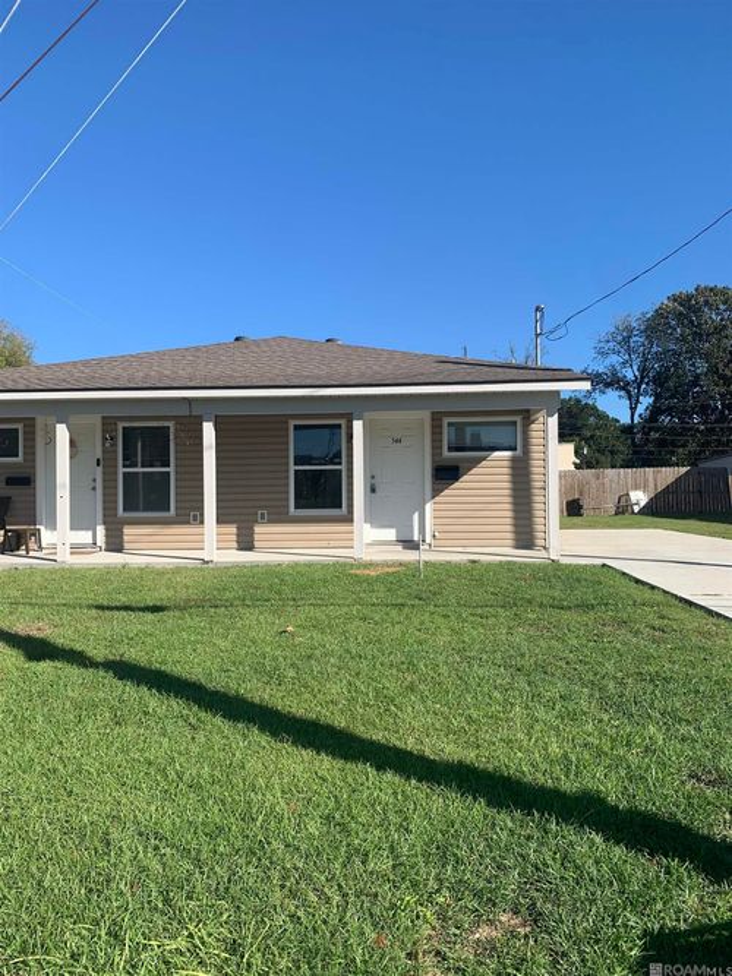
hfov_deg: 53.0
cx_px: 366
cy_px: 488
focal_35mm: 26
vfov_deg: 67.3
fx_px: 733
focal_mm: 4.25
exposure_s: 1/1880
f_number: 1.8
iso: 25
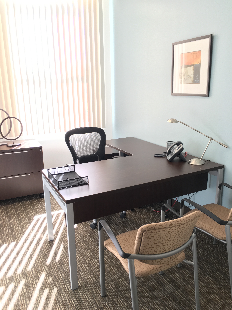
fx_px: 259
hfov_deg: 48.2
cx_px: 116
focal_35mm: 29
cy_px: 155
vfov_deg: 61.7
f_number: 2.2
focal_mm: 4.15
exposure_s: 1/30
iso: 40
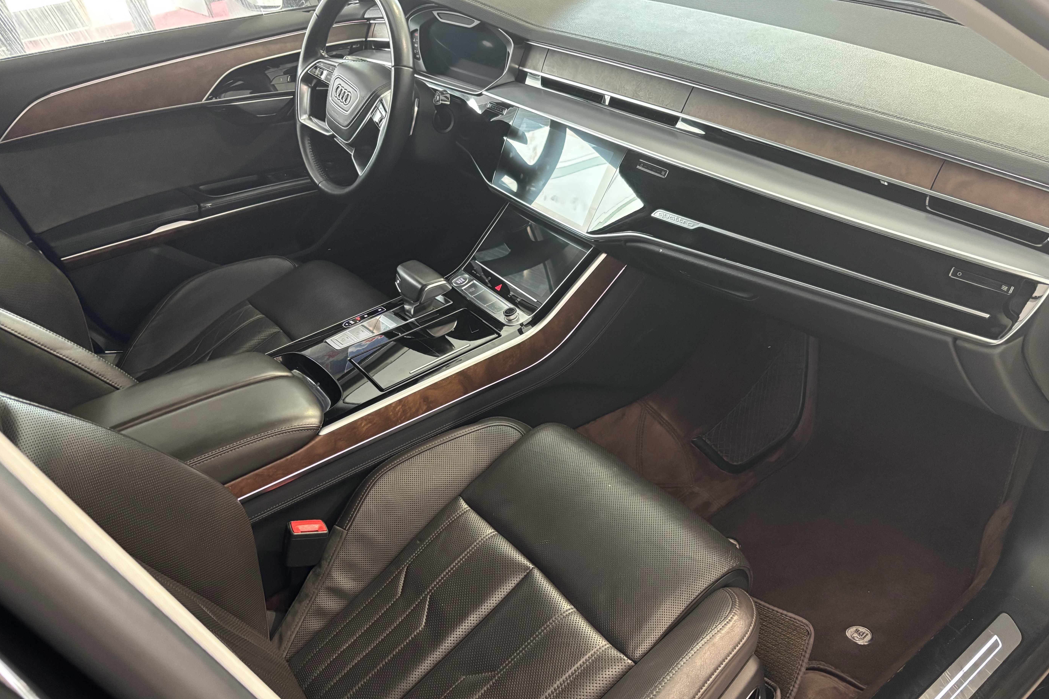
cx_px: 533
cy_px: 379
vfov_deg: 46.4
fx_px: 816
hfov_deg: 65.5
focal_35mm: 28
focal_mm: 5.96
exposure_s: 1/33
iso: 500
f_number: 1.6
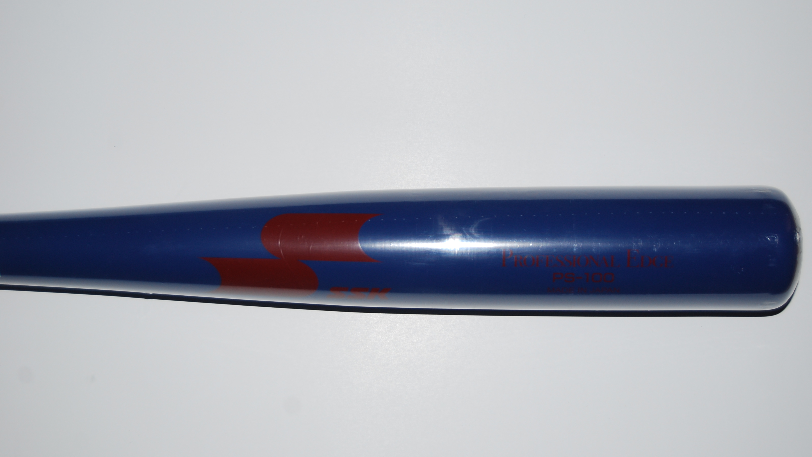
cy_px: 222
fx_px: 1378
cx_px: 412
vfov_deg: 18.8
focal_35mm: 64
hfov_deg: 32.8
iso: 200
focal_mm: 40
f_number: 5
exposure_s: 1/60
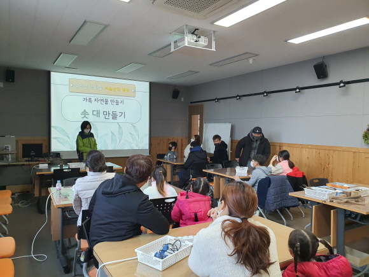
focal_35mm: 26
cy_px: 138
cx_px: 184
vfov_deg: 53.1
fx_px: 277
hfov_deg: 67.3
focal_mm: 4.3
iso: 200
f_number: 2.4
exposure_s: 1/120
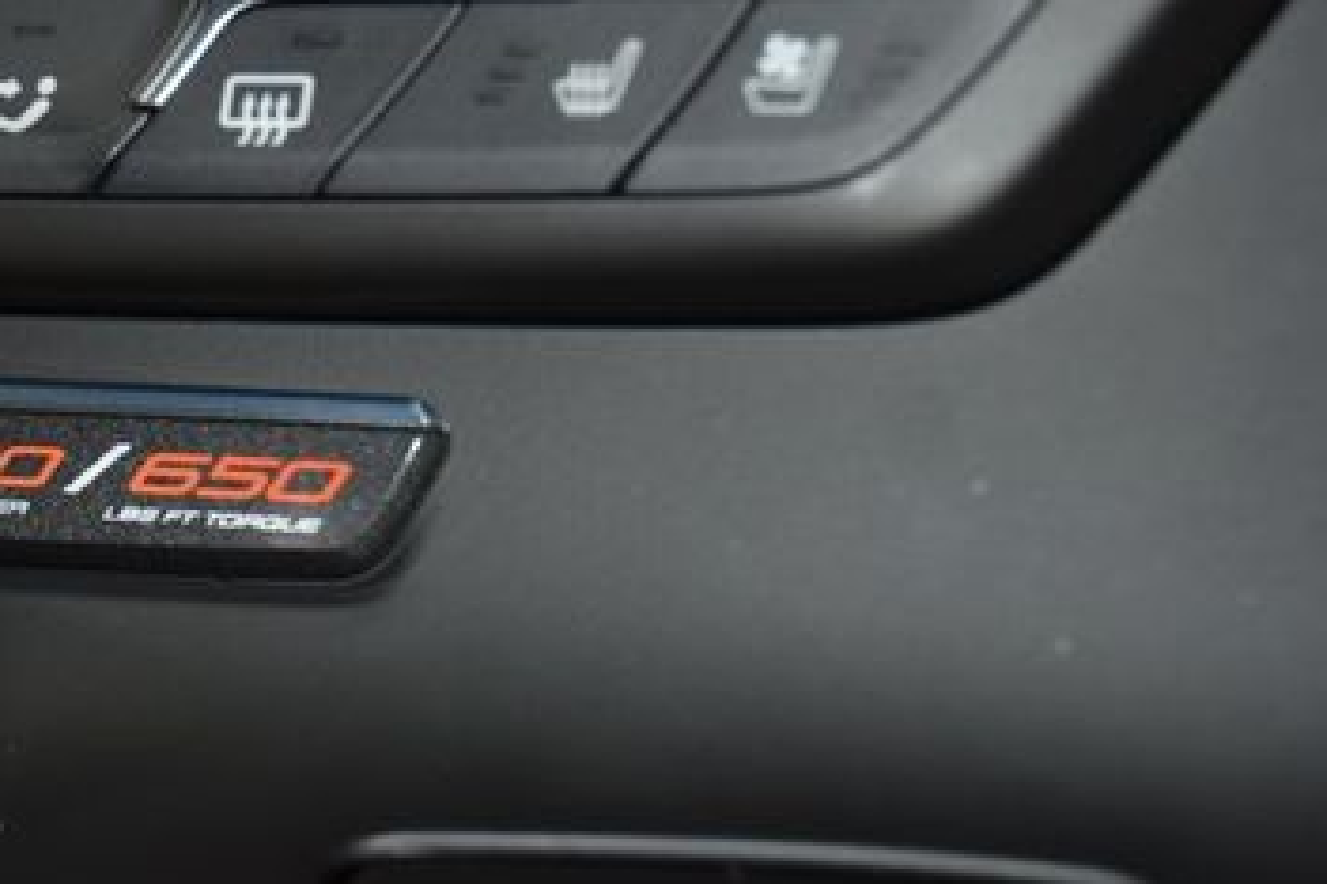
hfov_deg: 21.5
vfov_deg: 14.7
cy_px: 501
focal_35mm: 93
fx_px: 3428
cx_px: 147
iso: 640
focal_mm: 34
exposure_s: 1/80
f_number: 4
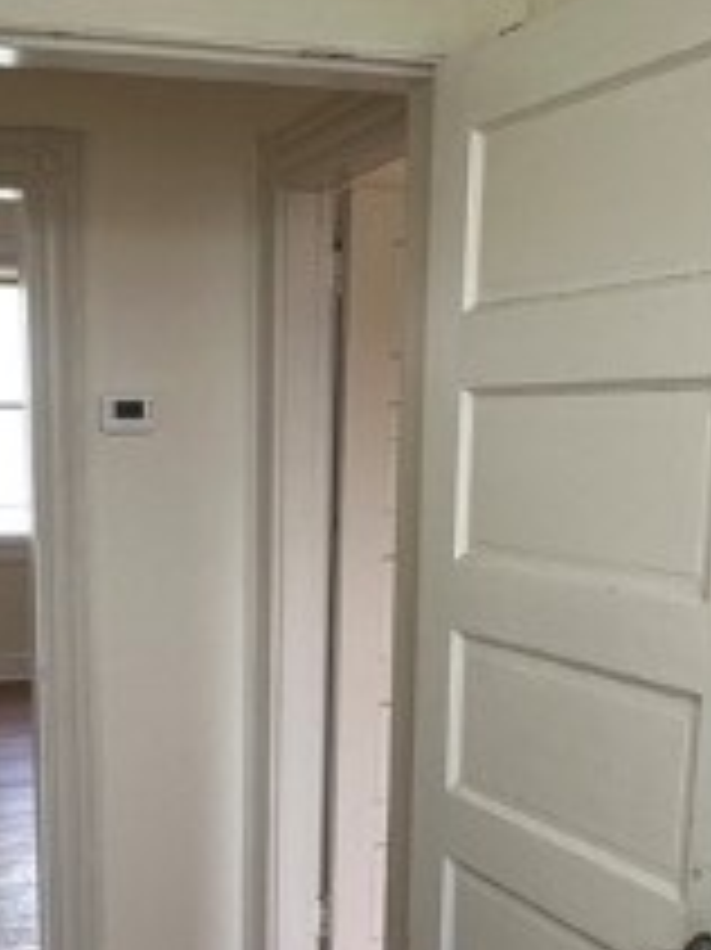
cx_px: 198
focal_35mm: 51
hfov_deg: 28.2
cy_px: 720
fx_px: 1398
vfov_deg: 36.6
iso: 64
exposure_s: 1/99
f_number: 2.2
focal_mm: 2.22
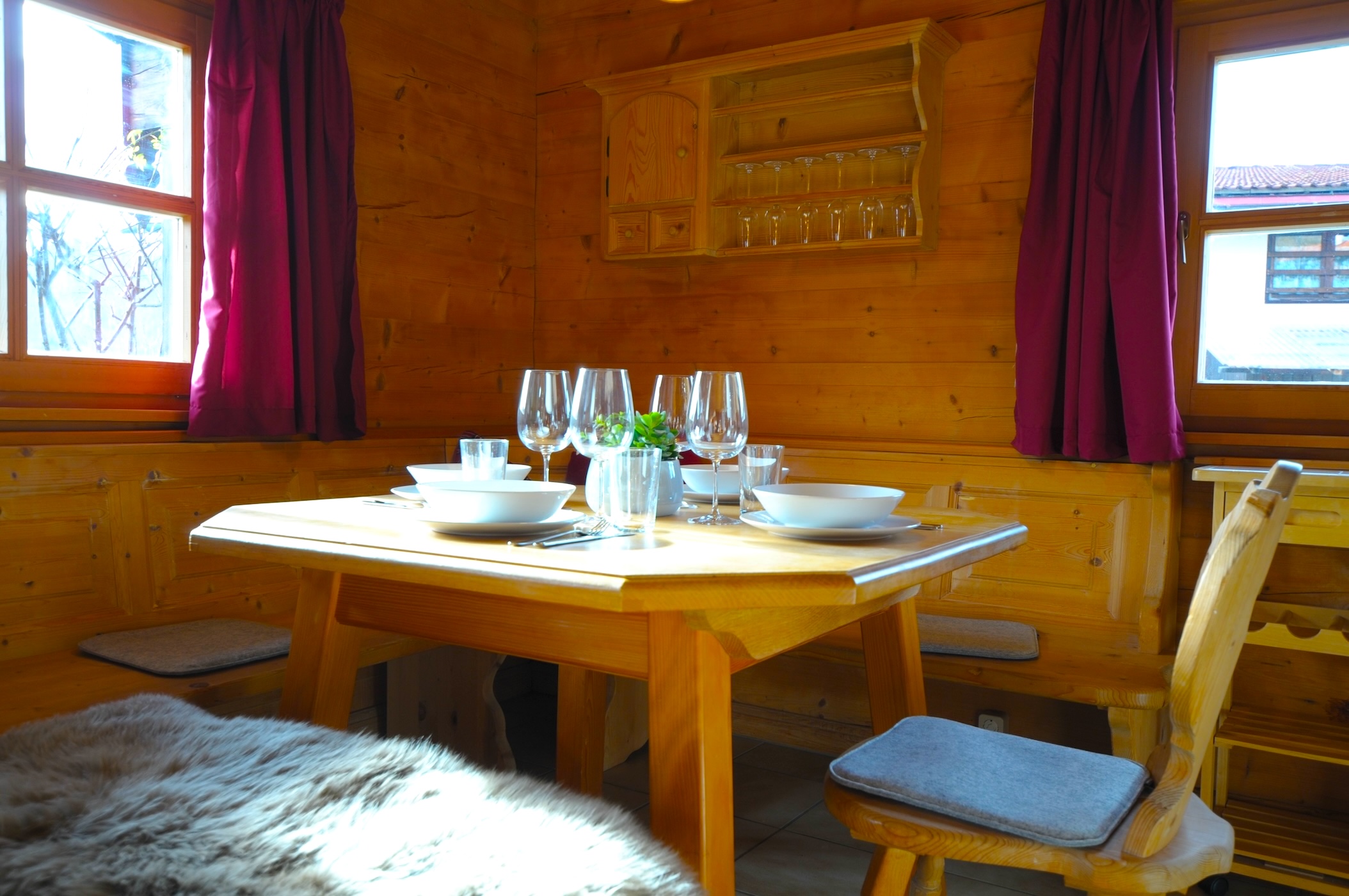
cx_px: 674
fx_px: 1067
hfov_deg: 64.6
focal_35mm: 28
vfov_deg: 45.6
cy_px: 448
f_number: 3.5
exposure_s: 1/30
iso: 200
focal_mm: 19
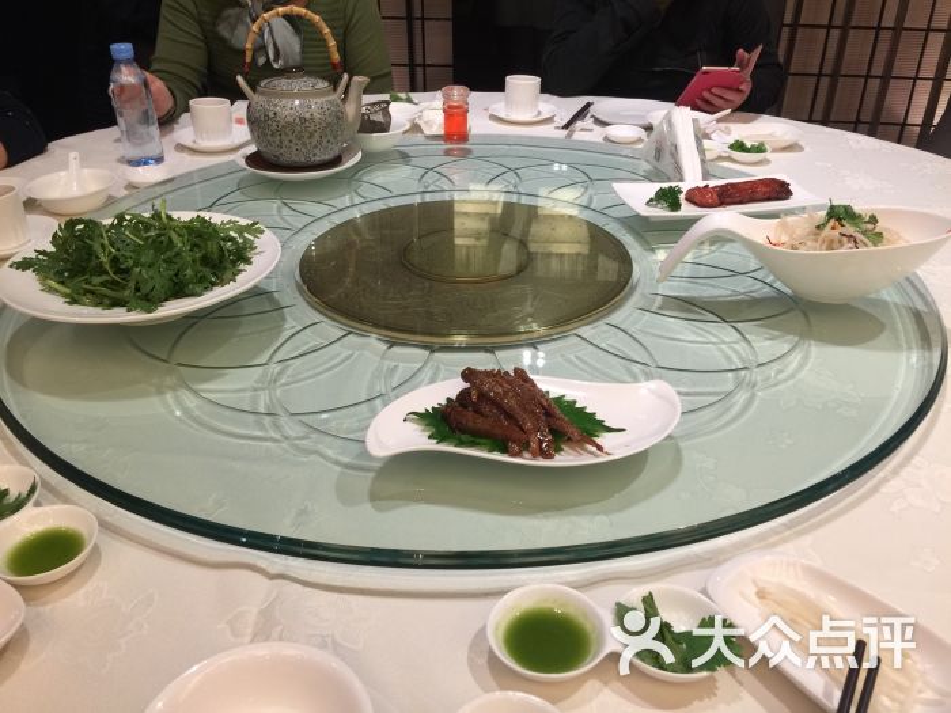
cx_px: 476
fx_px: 797
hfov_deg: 61.7
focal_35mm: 29
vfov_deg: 48.2
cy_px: 356
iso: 50
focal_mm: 4.15
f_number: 2.2
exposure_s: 1/17
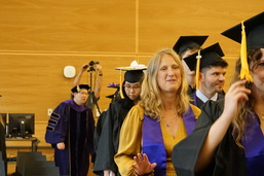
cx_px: 103
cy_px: 128
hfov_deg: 22.1
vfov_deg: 14.8
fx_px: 674
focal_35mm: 92
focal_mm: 50
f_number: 4.5
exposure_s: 1/100
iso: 6400
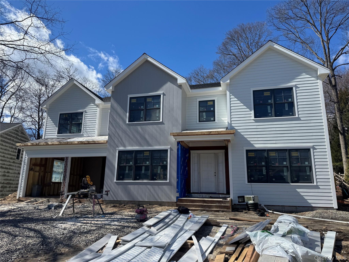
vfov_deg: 56.8
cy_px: 131
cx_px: 174
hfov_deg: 71.6
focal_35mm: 24
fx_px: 242
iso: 80
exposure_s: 1/4950
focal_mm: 6.76
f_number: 1.78
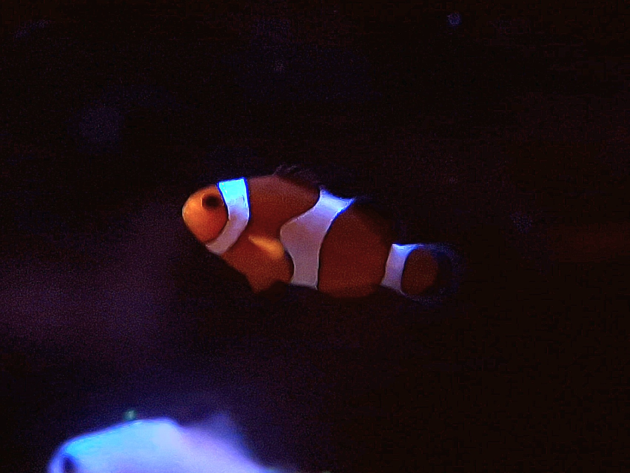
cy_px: 236
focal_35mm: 23
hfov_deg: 73.9
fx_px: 419
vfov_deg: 58.9
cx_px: 315
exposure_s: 1/45
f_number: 1.8
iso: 160
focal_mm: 5.4
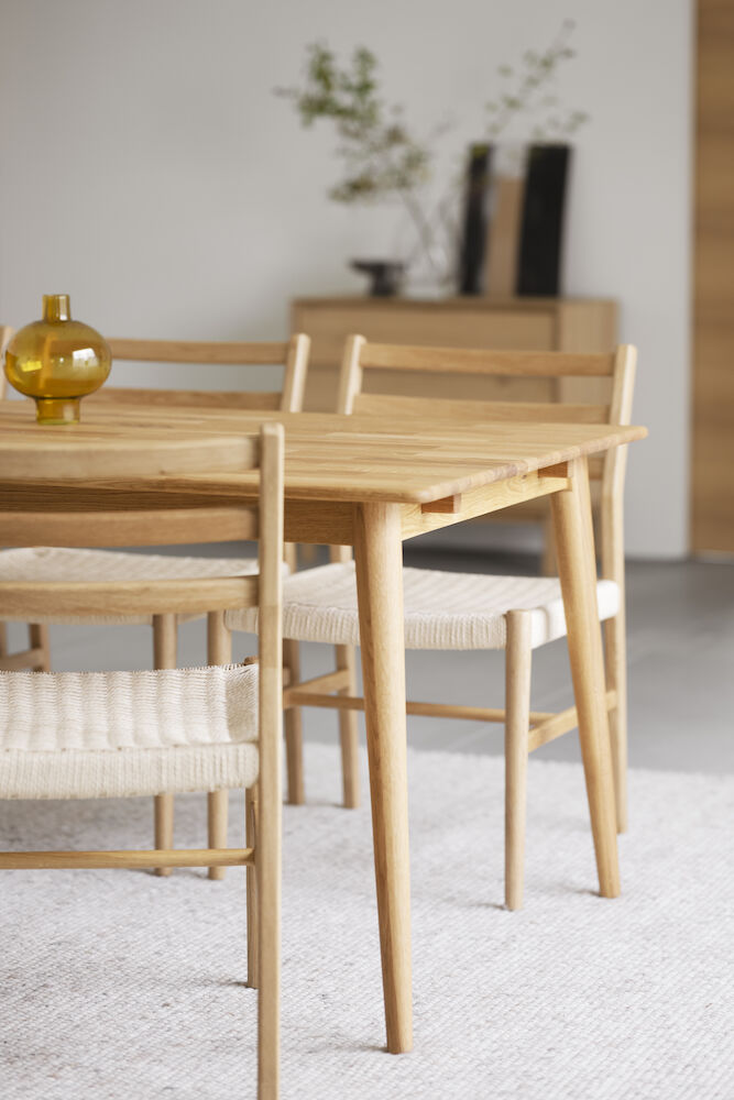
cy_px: 550
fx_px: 2598
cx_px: 367
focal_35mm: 85
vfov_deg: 23.9
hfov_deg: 16.1
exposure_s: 1/60
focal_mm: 85
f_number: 2.2
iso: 160
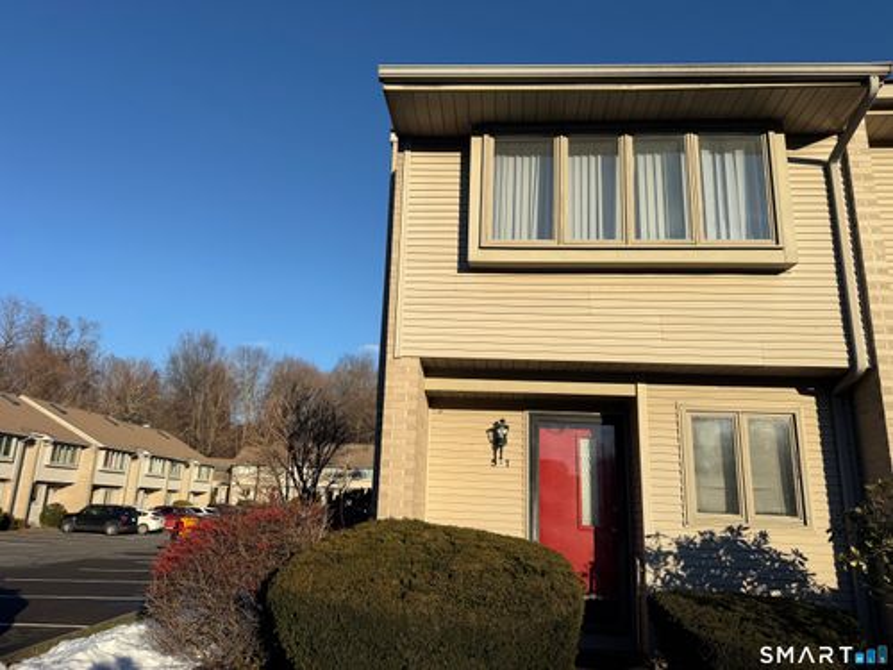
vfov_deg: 56.8
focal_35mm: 24
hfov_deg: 71.6
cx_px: 446
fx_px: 619
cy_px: 335
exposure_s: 1/5319
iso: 80
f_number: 1.78
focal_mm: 6.76
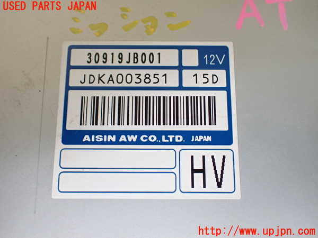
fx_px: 276
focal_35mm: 30
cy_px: 119
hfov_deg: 60.0
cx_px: 159
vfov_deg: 46.8
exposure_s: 1/125
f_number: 2.3
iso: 250
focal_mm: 5.4
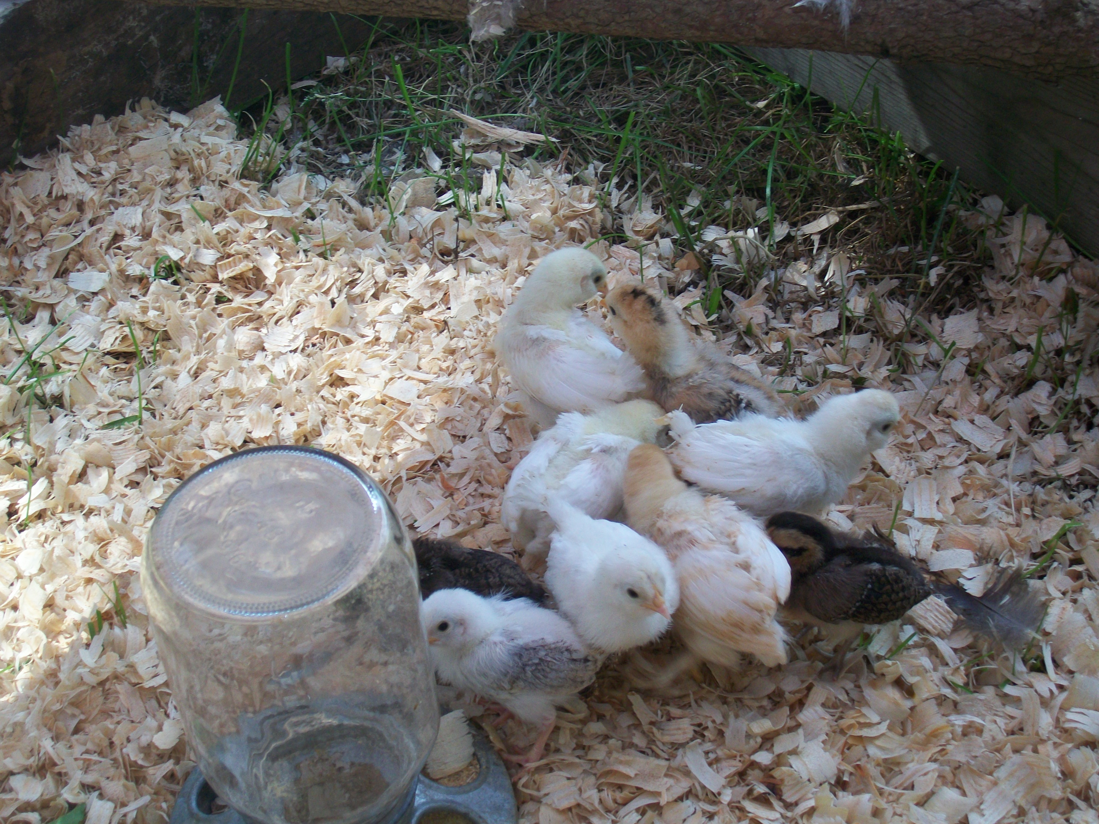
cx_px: 550
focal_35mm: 66
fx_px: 2095
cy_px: 412
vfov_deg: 22.3
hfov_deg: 29.4
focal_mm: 11.8
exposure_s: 1/100
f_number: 3.8
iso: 64
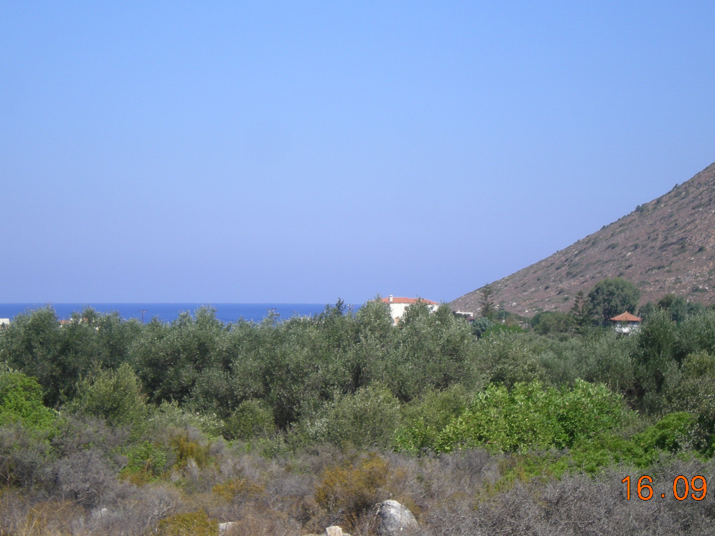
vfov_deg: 12.4
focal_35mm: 119
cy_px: 198
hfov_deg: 16.6
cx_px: 349
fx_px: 2458
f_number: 7.2
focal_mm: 14.3
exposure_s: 1/180
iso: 50
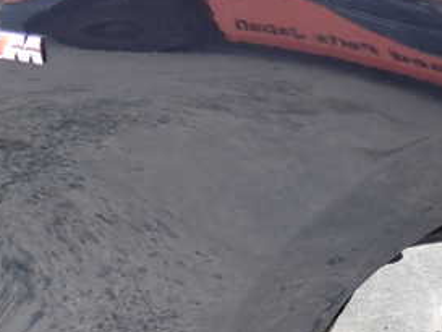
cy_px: 292
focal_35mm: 66
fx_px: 843
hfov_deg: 29.3
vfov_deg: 21.8
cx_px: 267
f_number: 2.3
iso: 100
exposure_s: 1/80
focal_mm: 5.4
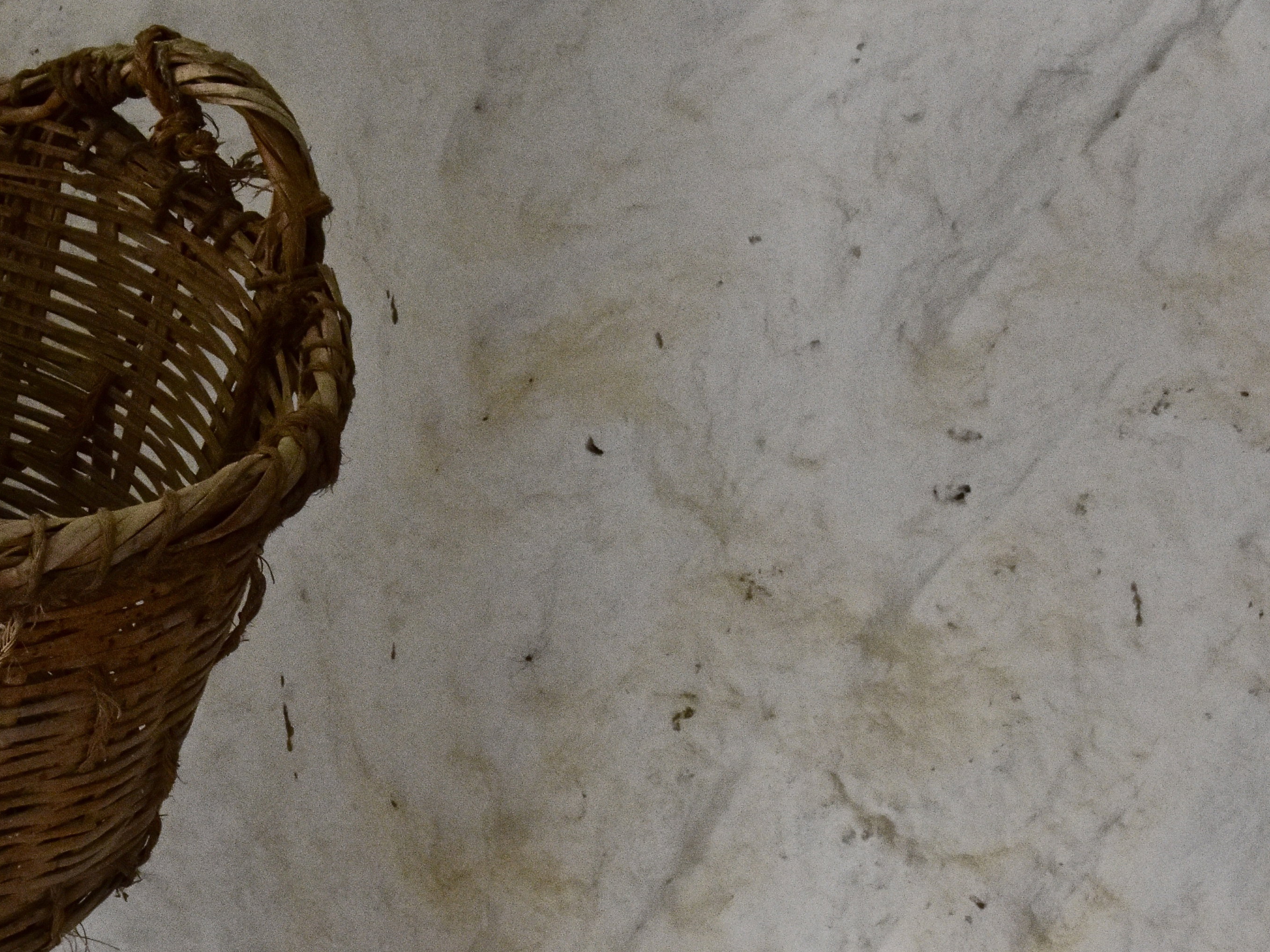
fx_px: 3045
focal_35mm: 83
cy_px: 694
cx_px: 254
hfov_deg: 23.2
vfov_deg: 17.7
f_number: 11
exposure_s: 1/45
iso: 1600
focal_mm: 26
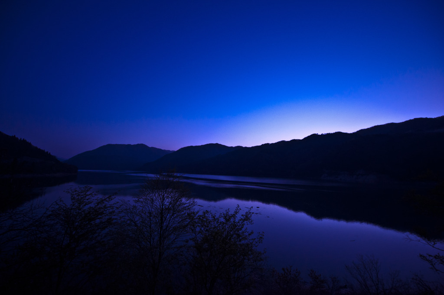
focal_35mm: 14
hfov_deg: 104.3
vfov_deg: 81.1
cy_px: 148
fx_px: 173
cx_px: 222
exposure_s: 1/10
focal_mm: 14
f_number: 2.8
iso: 3200
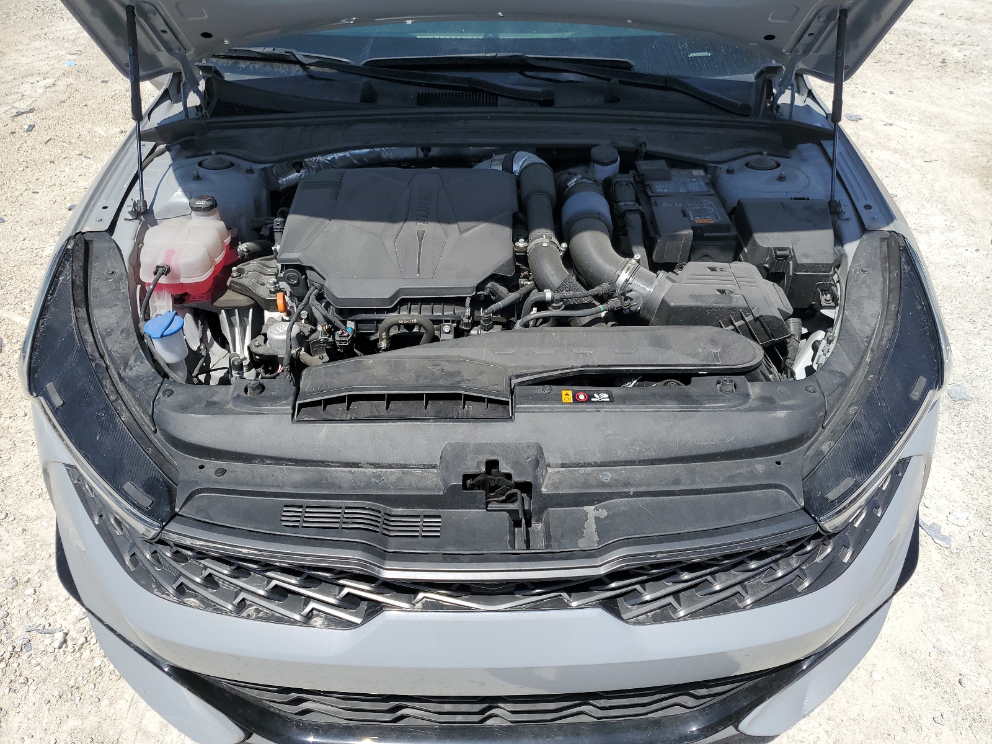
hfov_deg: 67.3
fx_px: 745
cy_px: 372
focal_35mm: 26
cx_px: 496
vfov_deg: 53.1
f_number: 1.5
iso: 50
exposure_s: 1/5000
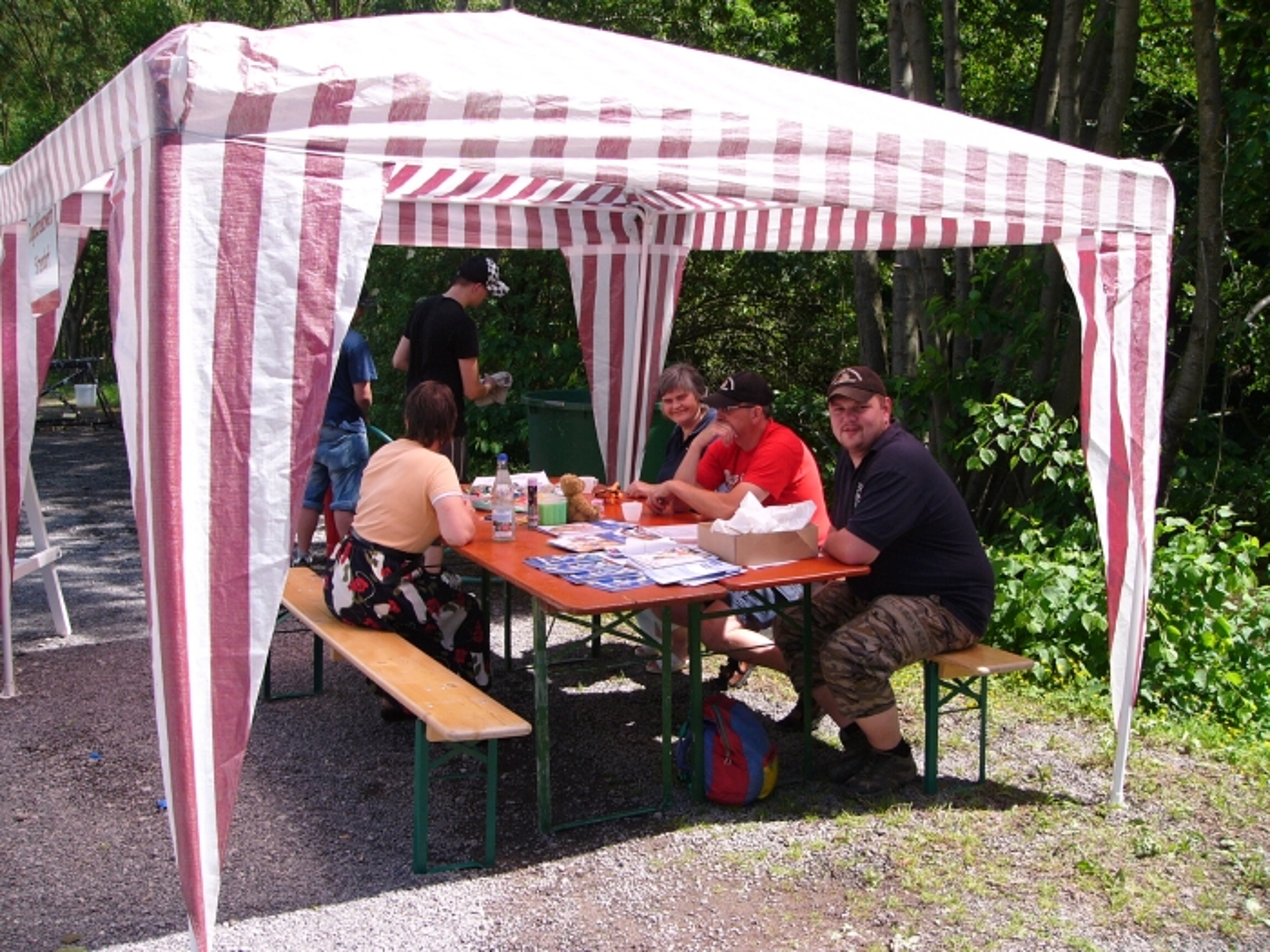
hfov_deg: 51.4
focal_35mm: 36
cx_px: 635
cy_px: 476
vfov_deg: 39.7
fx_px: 1321
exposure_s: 1/400
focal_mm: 6
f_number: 2.8
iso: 50
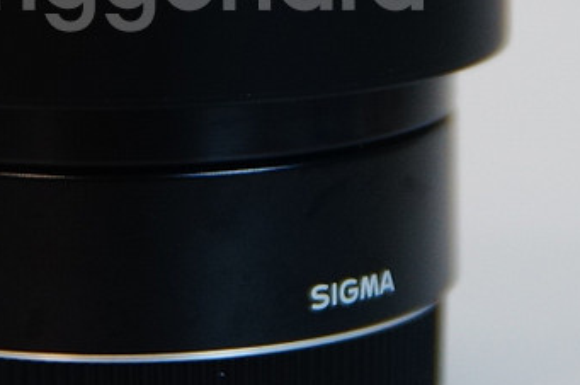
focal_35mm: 224
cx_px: 122
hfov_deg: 9.2
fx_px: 3597
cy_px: -17
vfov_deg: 6.1
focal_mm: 45
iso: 500
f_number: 2.8
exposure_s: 1/80
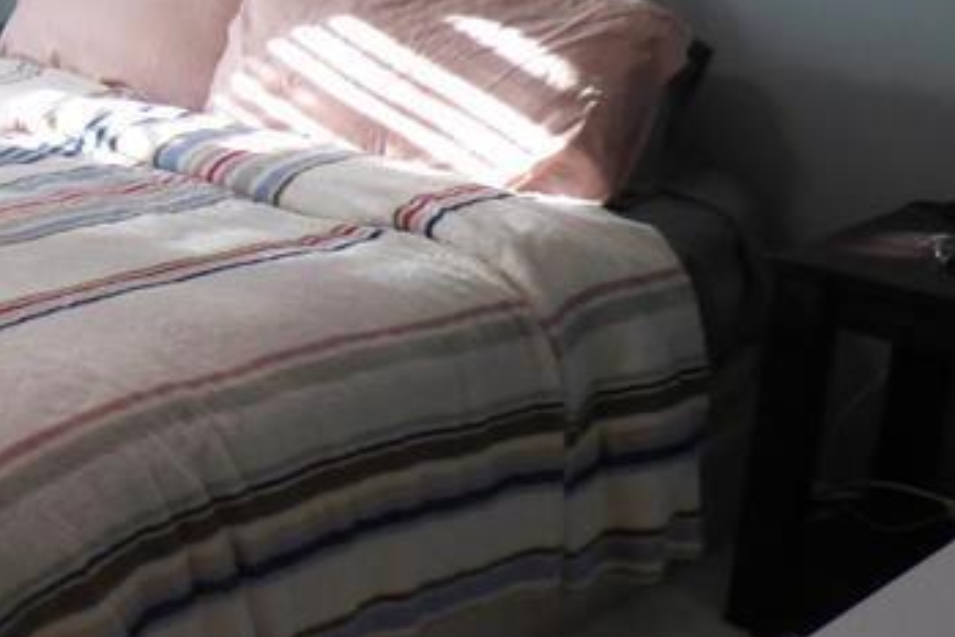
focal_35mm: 61
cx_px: -400
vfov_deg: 22.1
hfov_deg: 26.1
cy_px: 150
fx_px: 1619
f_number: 2.8
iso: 200
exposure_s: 1/60
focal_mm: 3.58
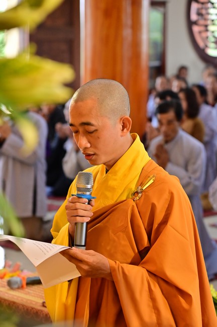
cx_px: 108
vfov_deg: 17.1
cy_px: 164
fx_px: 1087
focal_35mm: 120
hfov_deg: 11.4
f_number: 5.6
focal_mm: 120
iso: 2500
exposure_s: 1/125
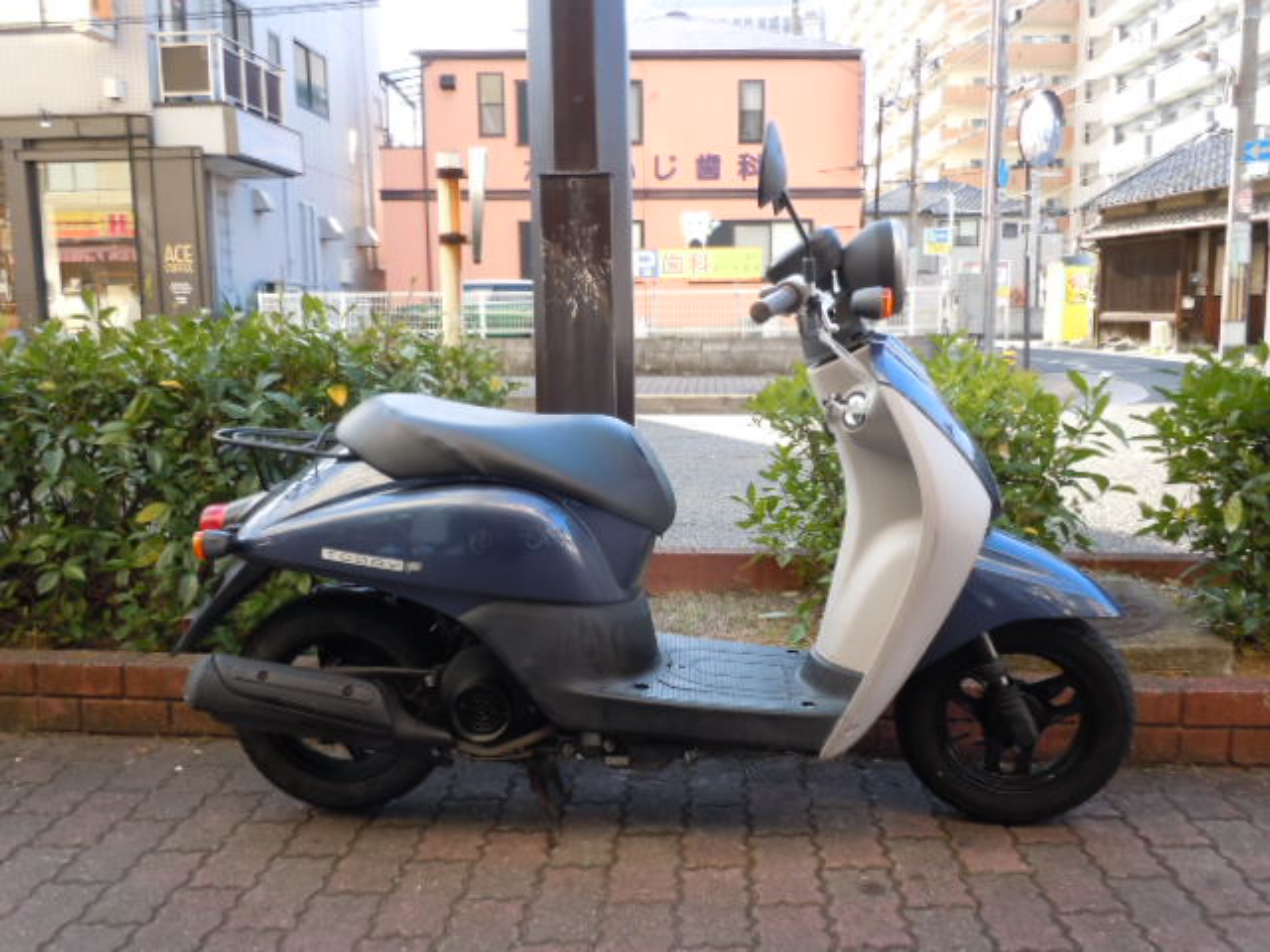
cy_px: 476
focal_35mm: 28
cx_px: 635
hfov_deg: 63.4
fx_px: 1027
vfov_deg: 49.7
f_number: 3.7
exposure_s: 1/80
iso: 100
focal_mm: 5
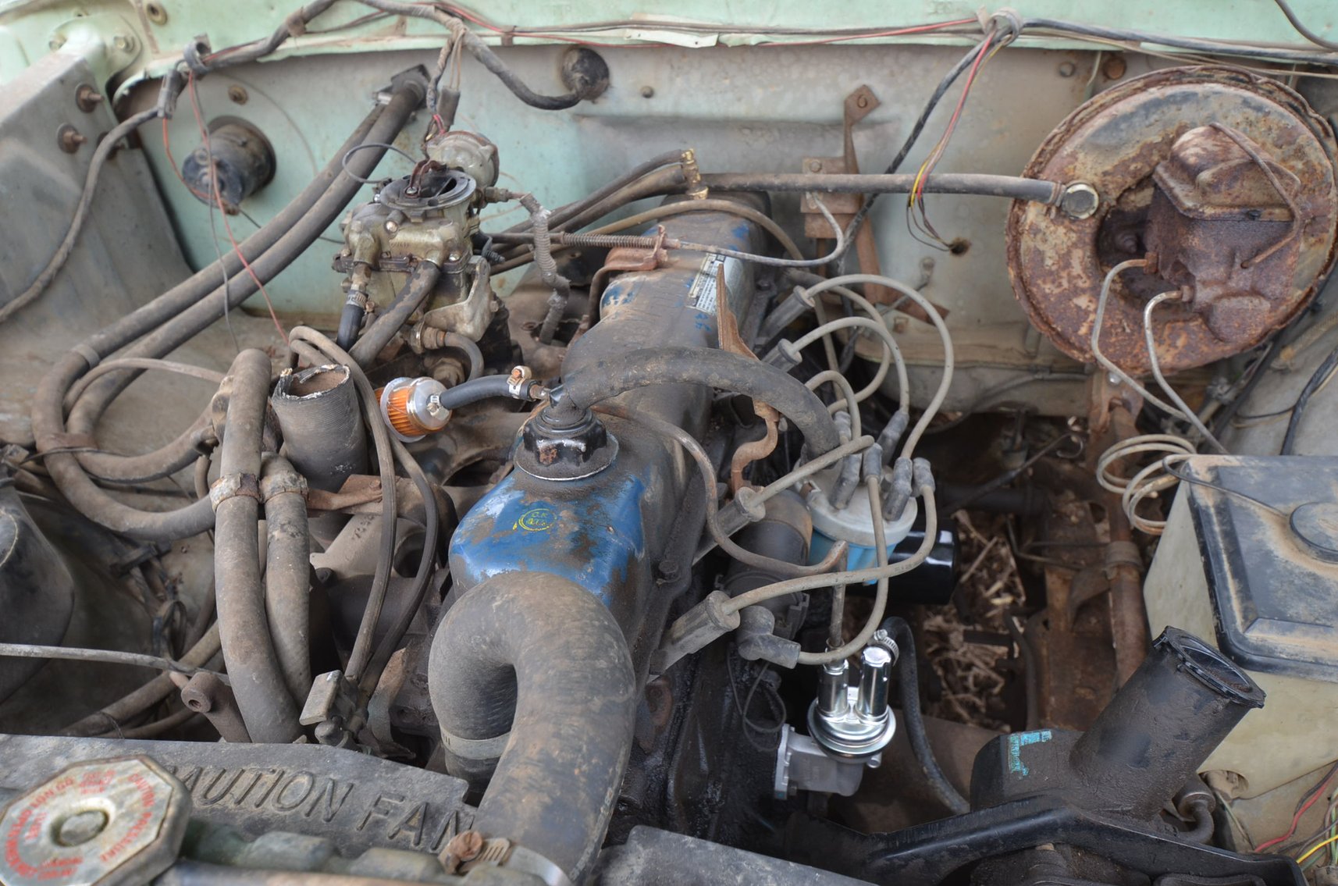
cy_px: 443
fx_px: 1057
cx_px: 669
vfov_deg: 45.5
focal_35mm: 28
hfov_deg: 64.7
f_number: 5.6
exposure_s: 1/125
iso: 360
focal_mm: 19
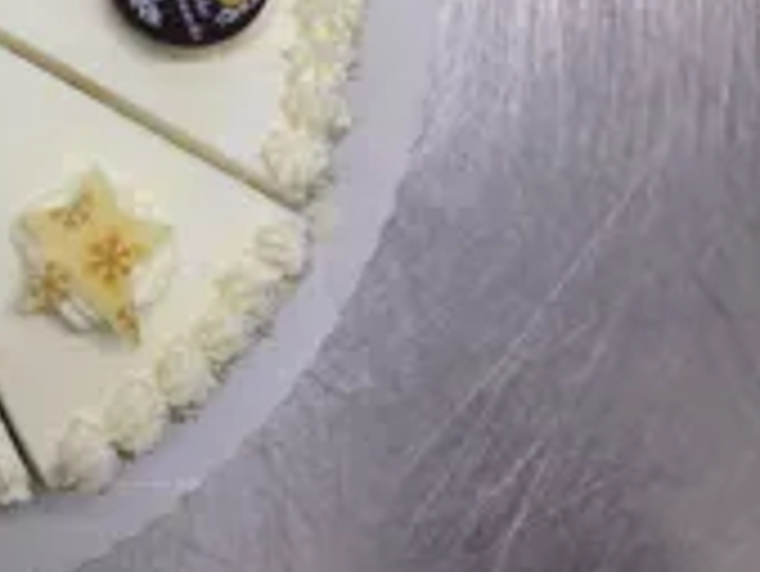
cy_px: -77
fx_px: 2043
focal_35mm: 93
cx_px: -238
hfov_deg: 19.4
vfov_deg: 15.4
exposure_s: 1/60
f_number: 2.4
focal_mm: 4.28
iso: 64
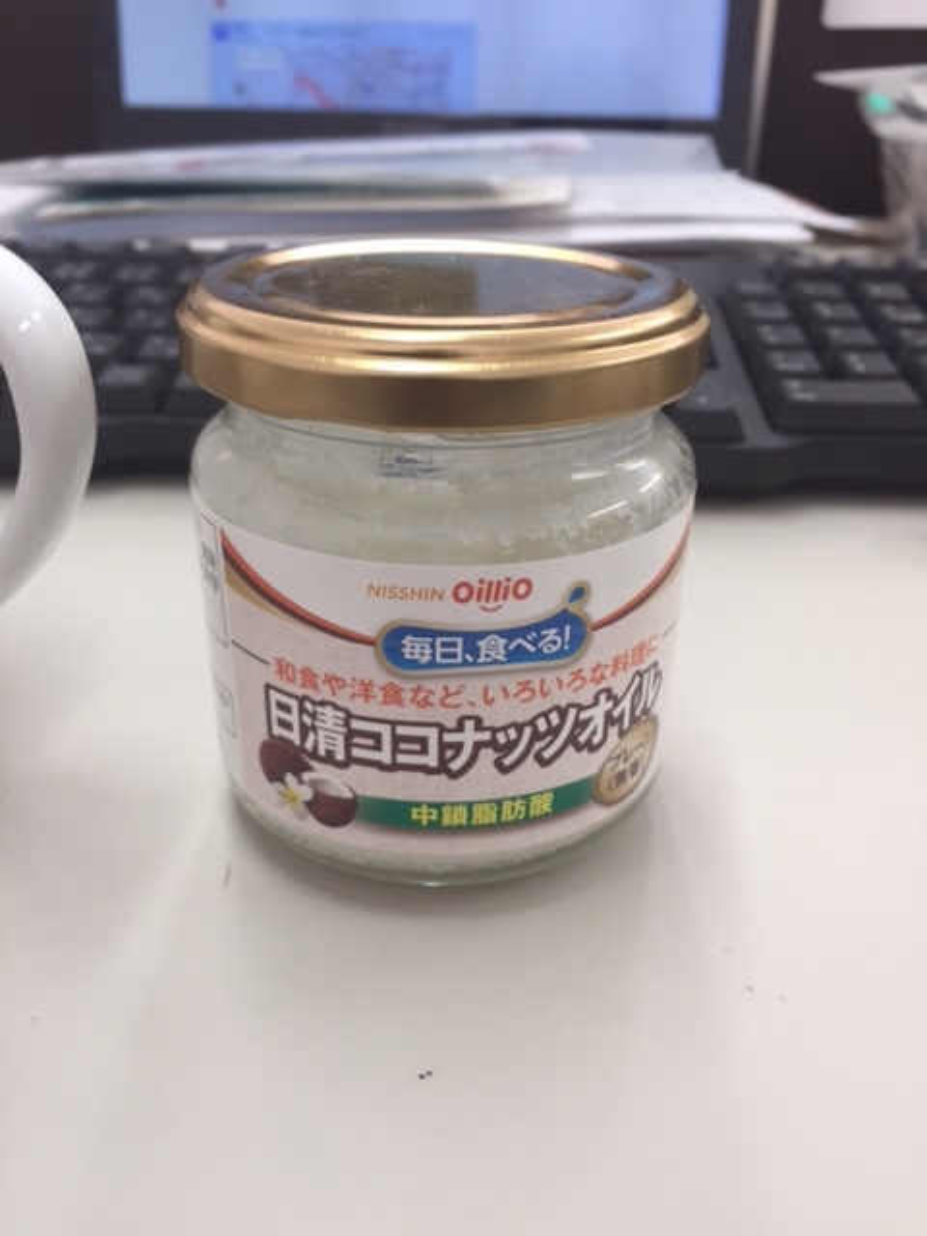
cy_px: 618
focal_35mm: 29
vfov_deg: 61.7
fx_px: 1035
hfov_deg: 48.2
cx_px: 464
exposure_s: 1/60
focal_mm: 4.15
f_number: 2.2
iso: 40
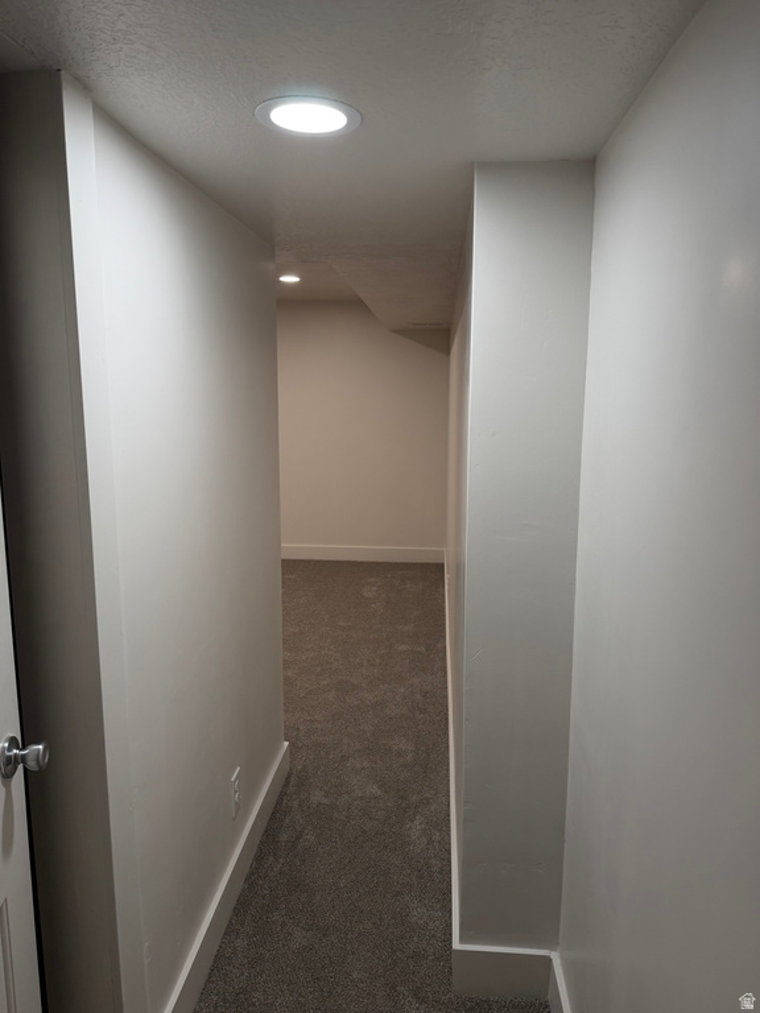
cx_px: 380
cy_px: 506
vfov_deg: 71.6
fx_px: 703
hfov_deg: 56.8
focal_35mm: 24
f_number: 1.78
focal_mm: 6.76
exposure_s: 1/120
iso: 100
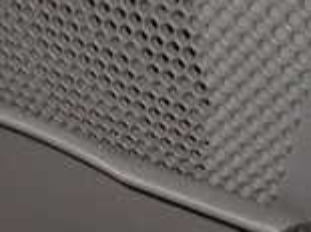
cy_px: 428
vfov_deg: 13.5
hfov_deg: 19.0
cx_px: -72
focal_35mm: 97
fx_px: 871
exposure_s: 1/30
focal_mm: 4.5
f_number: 2
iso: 640
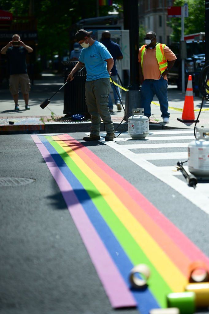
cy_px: 157
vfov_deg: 23.9
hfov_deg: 16.0
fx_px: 741
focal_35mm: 85
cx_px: 104
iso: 100
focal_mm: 85
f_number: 1.8
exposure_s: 1/8000
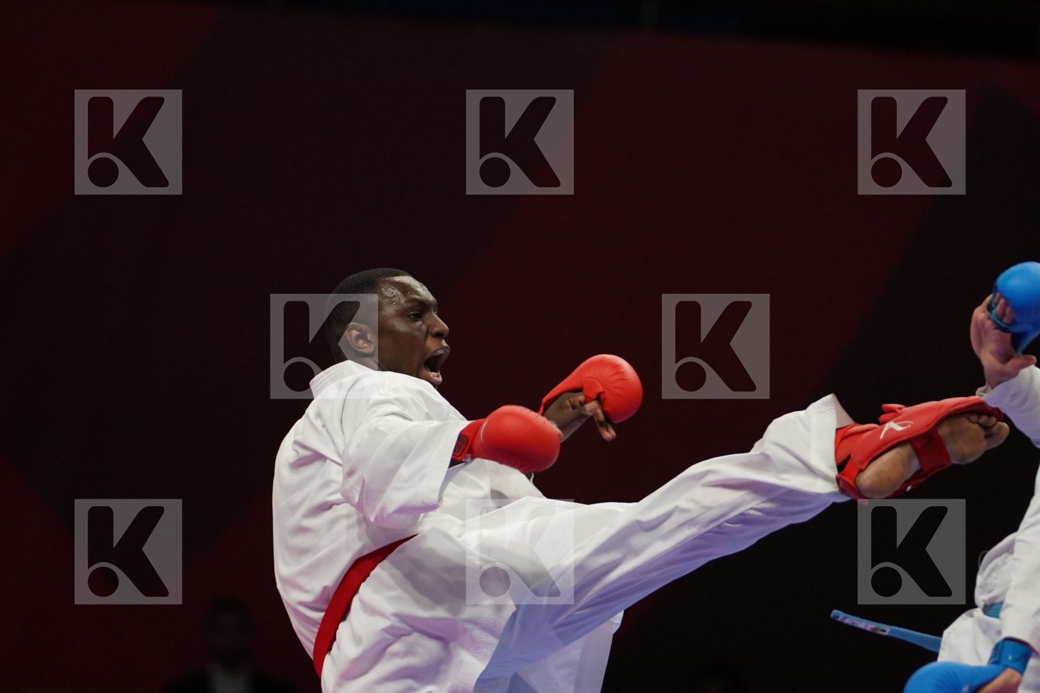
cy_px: 346
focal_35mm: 352
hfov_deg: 5.9
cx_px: 520
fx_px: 10168
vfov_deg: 3.9
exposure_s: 1/1000
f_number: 4
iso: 2500
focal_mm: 235
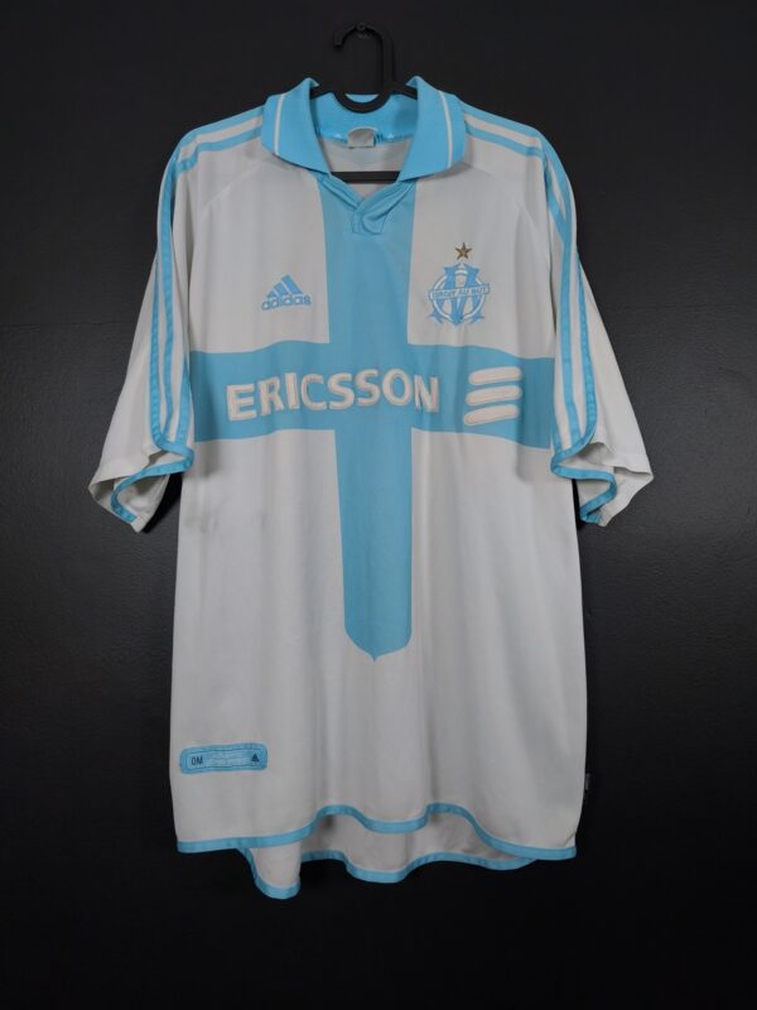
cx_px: 378
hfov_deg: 58.9
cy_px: 505
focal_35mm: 23
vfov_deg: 73.9
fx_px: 671
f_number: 1.6
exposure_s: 1/125
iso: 400
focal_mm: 6.57
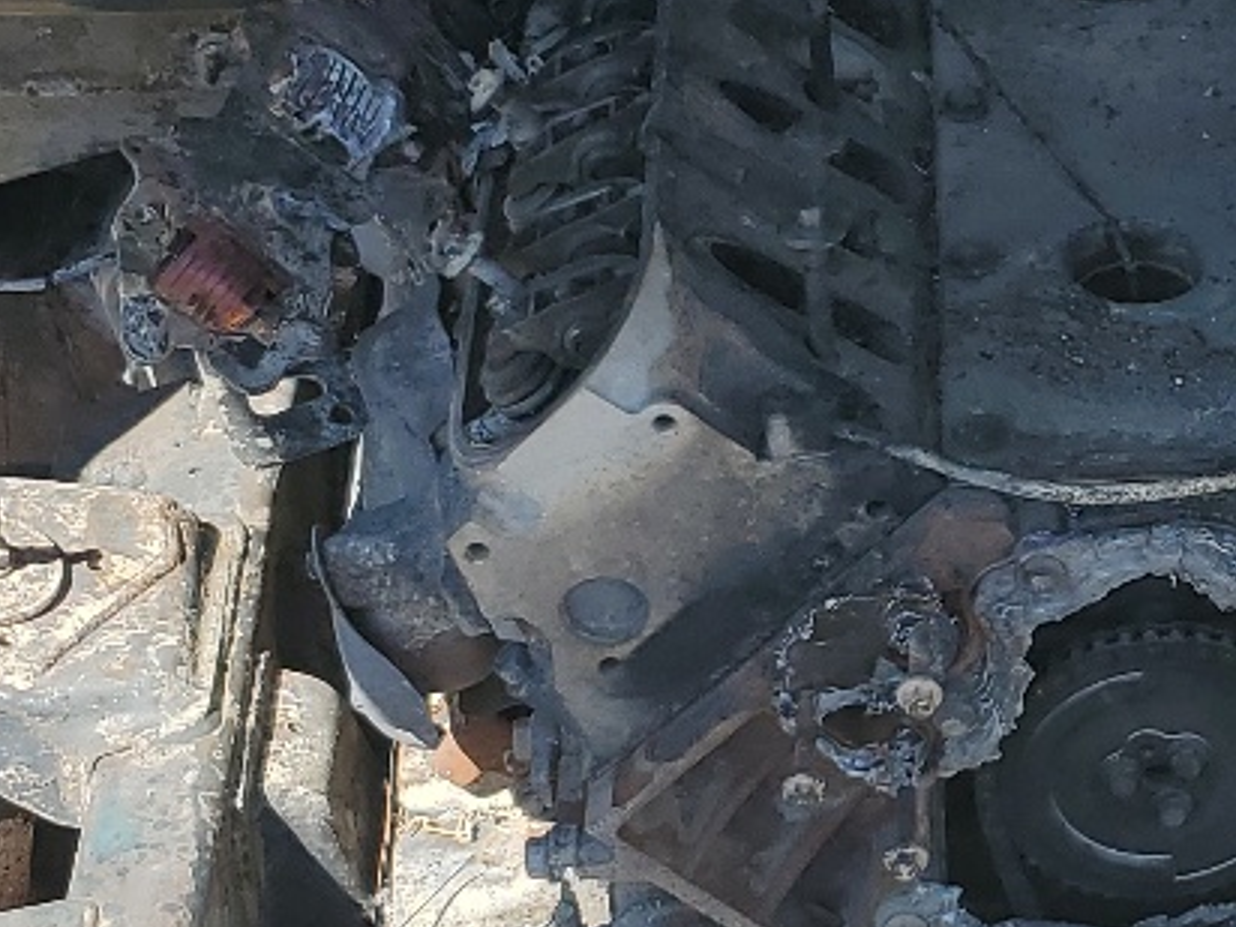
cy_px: 663
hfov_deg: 18.8
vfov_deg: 14.6
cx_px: 1320
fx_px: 3606
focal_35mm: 101
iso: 50
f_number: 1.5
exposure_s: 1/1667
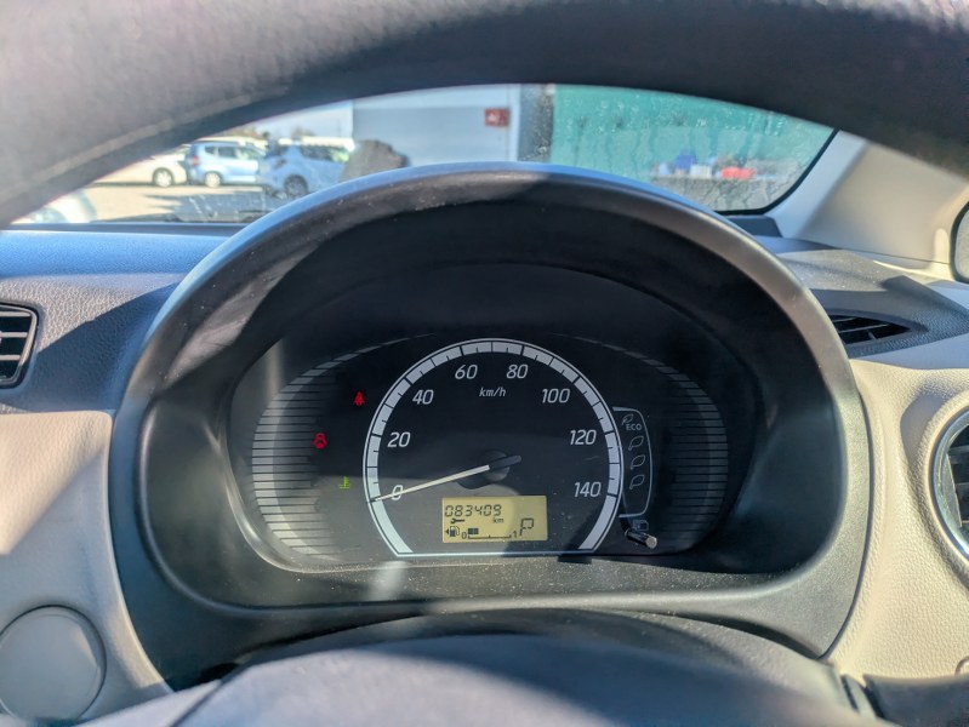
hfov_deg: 69.4
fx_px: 700
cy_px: 364
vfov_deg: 54.9
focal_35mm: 25
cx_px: 484
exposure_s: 1/1316
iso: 70
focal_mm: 5.43
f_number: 1.89
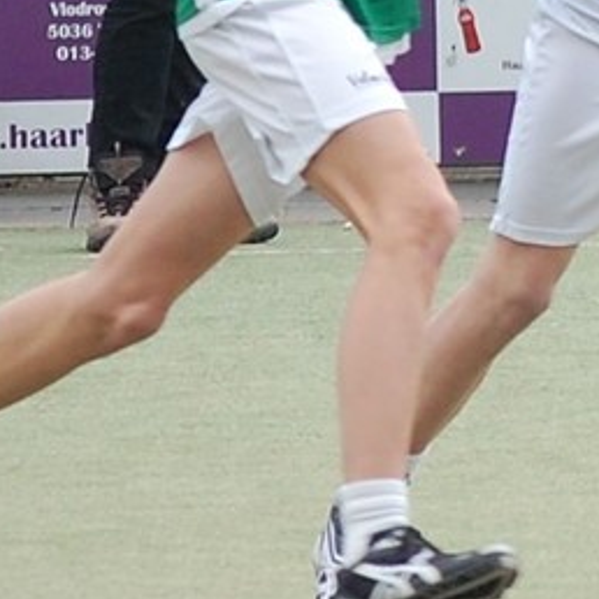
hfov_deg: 3.5
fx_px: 9691
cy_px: -16
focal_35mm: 495
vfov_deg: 3.5
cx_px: 420
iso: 400
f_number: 4.5
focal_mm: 98
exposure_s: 1/800
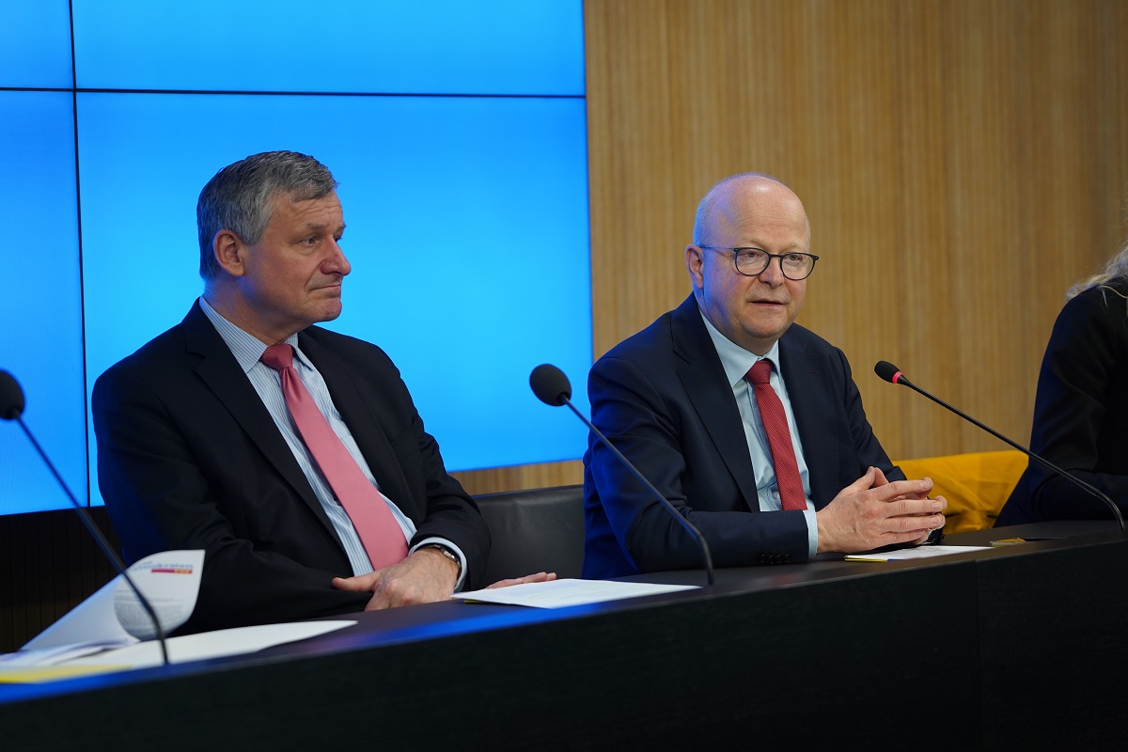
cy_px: 376
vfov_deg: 12.1
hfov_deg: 18.1
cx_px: 564
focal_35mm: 113
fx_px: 3540
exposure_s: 1/80
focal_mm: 113
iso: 400
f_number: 4
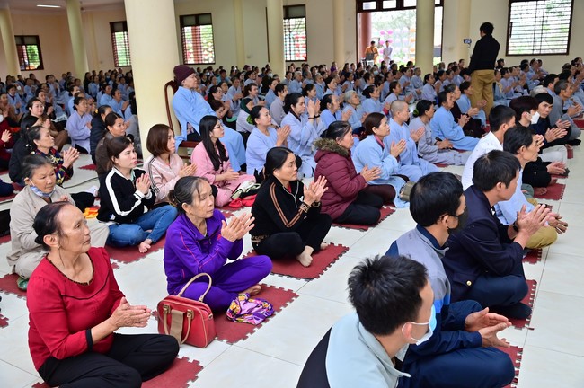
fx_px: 502
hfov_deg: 60.3
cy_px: 194
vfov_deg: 42.2
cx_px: 292
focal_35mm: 31
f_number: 6.3
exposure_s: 1/160
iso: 1250
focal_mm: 31
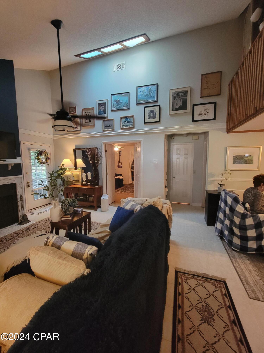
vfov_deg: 106.2
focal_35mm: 13
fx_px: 132
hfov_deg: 89.9
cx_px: 132
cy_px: 176
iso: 500
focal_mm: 2.2
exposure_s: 1/30
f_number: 2.2
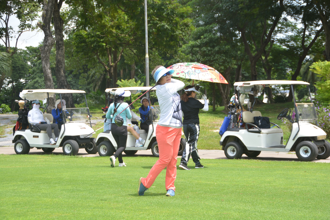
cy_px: 110
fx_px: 715
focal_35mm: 78
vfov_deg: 17.5
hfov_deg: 26.0
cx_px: 165
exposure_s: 1/1000
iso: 400
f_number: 5.6
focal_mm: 52
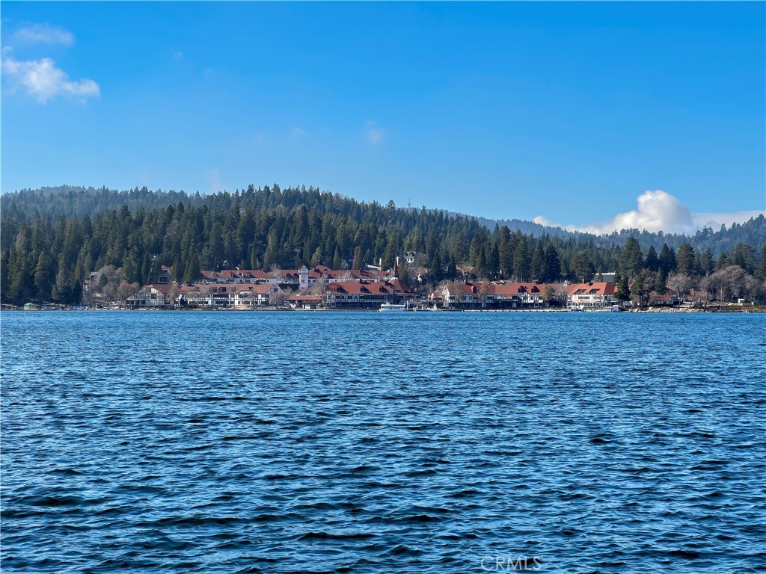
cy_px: 287
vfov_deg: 19.1
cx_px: 383
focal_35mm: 77
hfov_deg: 25.3
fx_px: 1704
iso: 32
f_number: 2.8
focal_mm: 9
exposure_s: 1/750
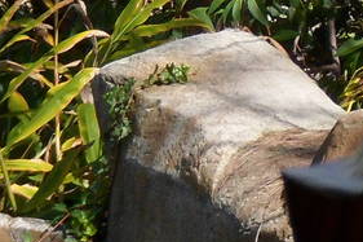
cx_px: -527
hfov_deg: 3.3
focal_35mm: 622
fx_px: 6268
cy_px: 673
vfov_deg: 2.2
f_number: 5.3
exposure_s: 1/180
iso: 80
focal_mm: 17.7
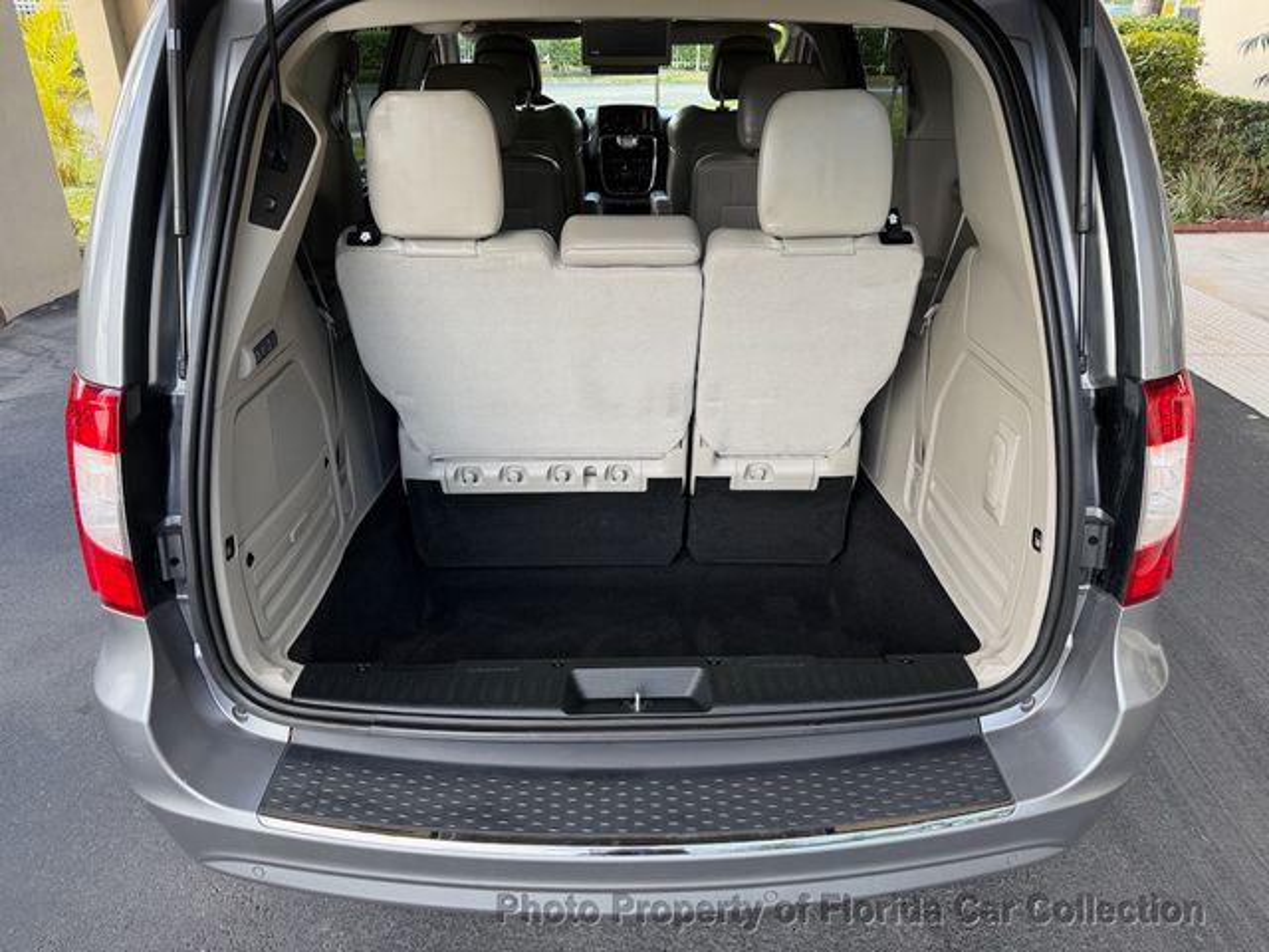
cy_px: 476
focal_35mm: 24
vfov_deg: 56.8
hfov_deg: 71.6
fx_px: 880
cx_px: 634
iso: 64
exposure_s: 1/280
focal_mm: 6.76
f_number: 1.78
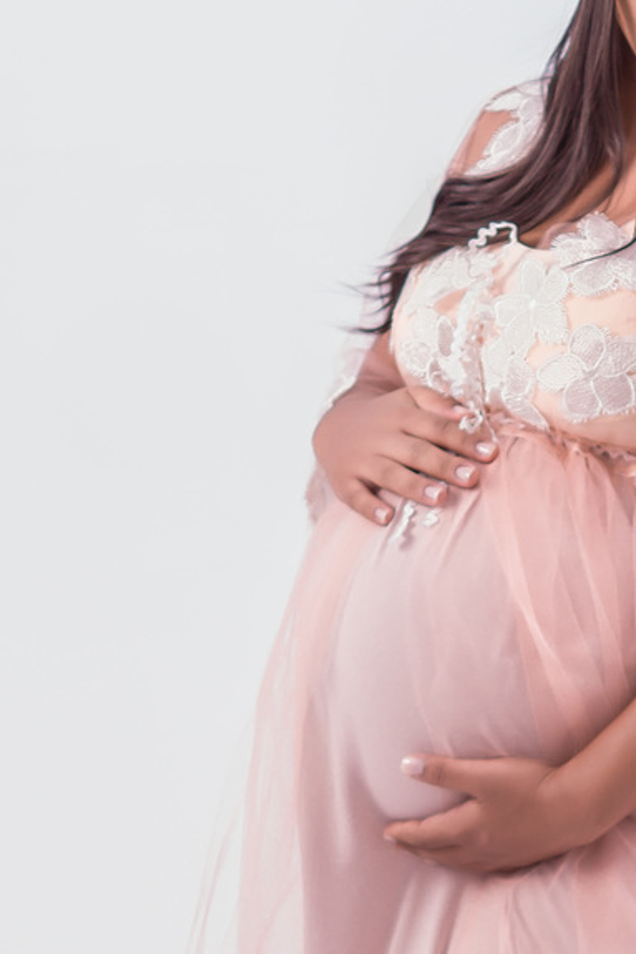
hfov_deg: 5.8
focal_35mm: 235
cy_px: 735
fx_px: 6223
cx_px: 649
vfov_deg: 8.7
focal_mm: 50
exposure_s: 1/125
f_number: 2.2
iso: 80
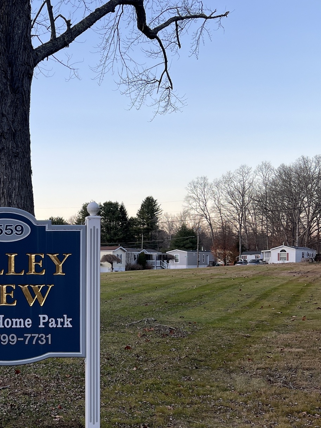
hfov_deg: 28.7
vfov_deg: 38.6
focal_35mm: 49
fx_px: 606
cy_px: 276
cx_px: 40
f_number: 1.5
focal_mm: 5.7
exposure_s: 1/186
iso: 40
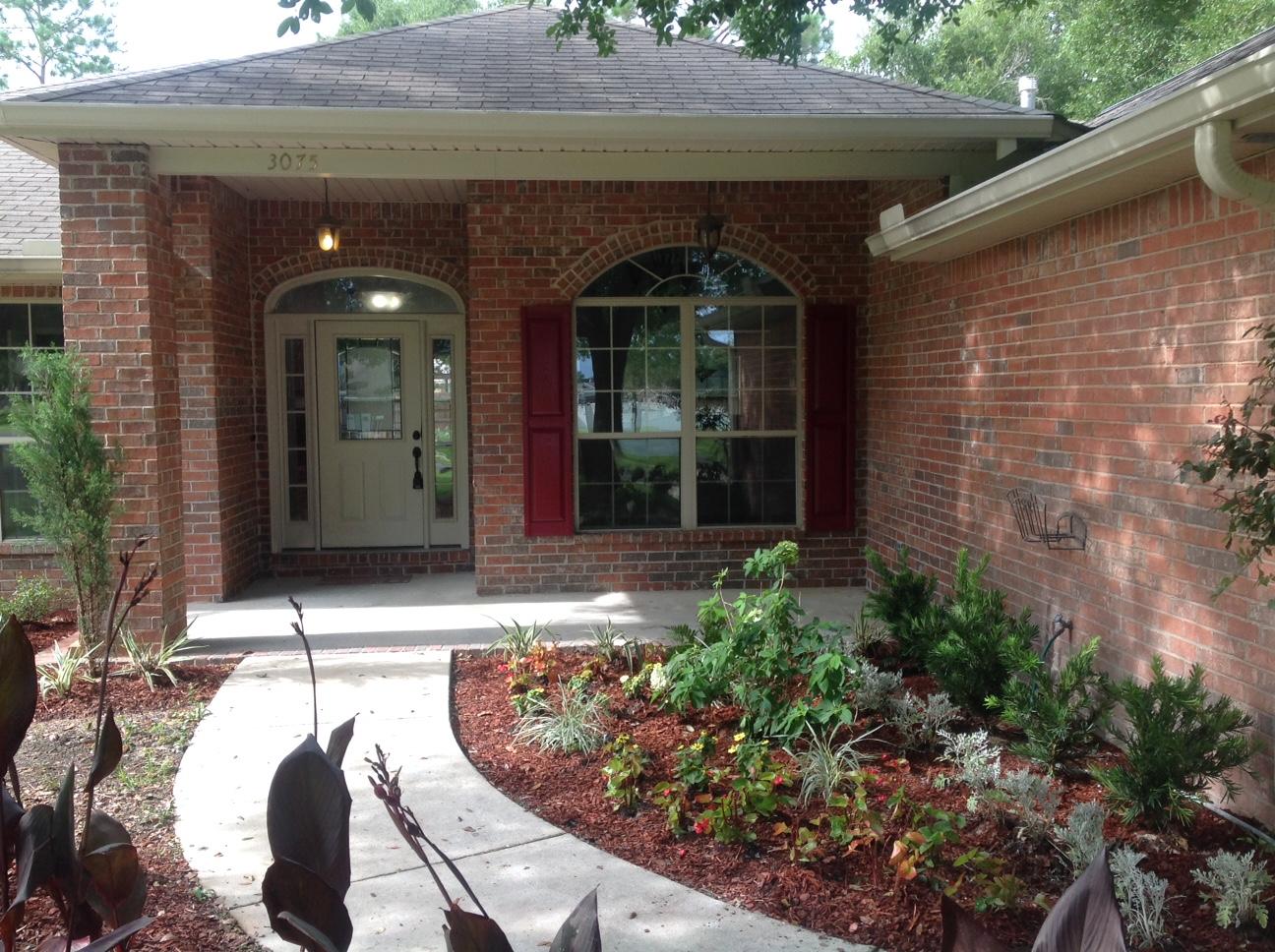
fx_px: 1287
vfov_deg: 40.6
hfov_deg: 52.7
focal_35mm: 35
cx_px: 638
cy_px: 476
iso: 50
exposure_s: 1/174
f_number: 2.4
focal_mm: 4.28
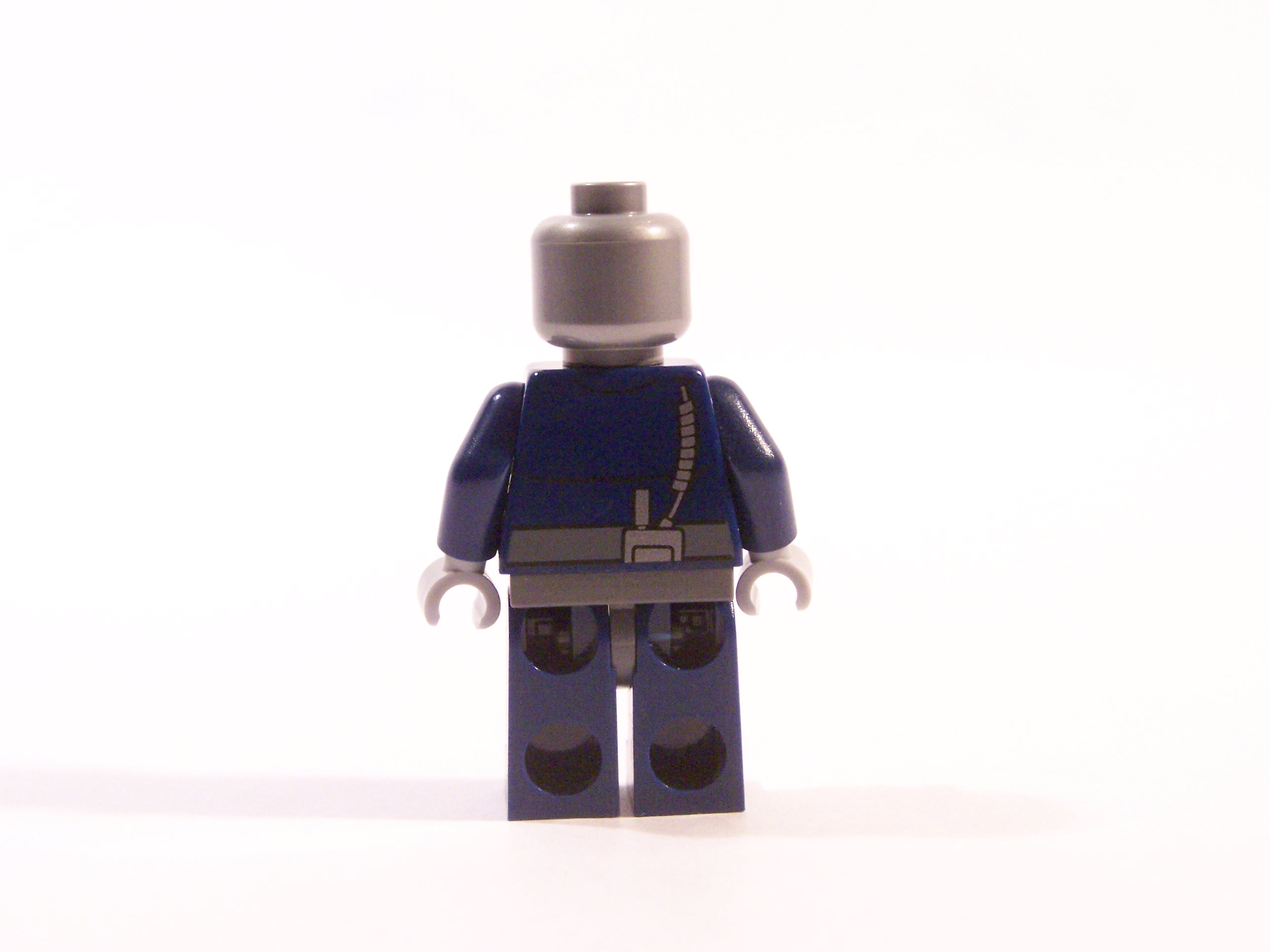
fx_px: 2458
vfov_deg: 21.9
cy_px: 476
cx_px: 635
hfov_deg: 29.0
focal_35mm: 67
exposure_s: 1/30
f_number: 3.6
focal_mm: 11.1
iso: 400
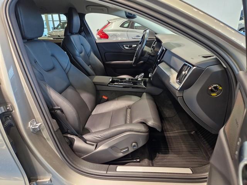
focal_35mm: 23
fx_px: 164
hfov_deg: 73.9
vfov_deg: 58.9
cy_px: 92
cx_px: 124
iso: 250
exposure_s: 1/100
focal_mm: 5.4
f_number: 1.8
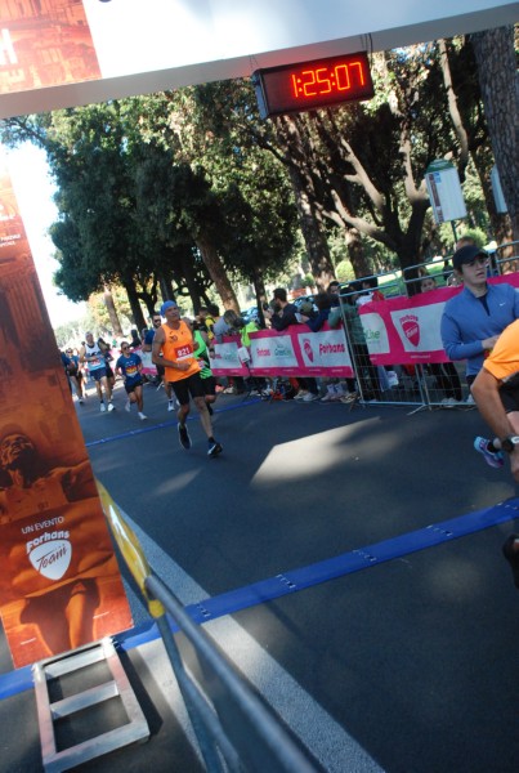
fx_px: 904
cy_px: 386
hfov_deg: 32.0
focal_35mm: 42
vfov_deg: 46.3
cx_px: 260
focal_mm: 28
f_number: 4
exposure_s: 1/640
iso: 1000
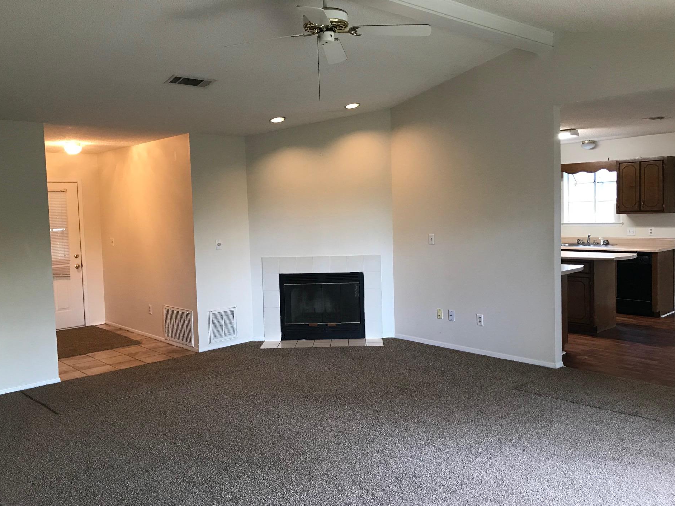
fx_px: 585
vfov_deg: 46.8
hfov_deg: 60.0
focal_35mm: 30
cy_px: 252
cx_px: 335
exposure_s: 1/15
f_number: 1.8
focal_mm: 3.99
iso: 50
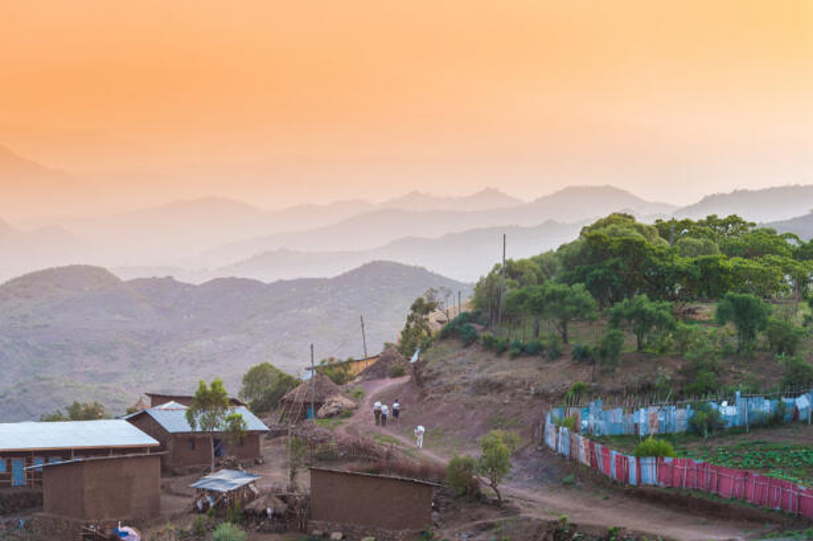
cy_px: 286
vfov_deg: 8.4
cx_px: 338
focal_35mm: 164
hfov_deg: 12.5
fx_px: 3701
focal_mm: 140
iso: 100
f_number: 5.6
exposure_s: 1/80
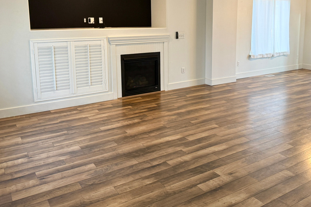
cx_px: 168
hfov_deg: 57.2
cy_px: 67
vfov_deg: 39.4
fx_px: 285
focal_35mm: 33
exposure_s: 1/60
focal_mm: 6.76
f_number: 1.78
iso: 100
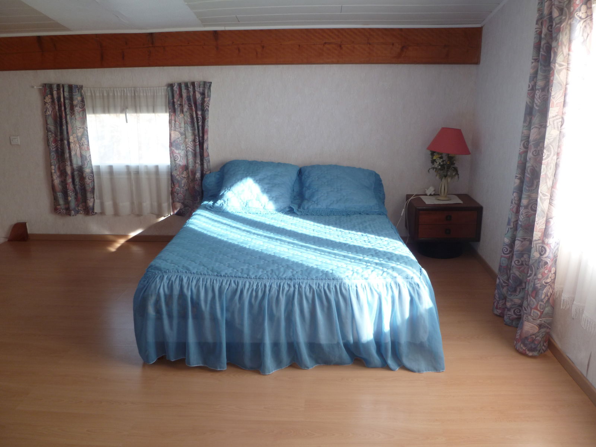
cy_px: 224
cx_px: 298
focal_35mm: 28
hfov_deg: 63.4
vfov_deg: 49.7
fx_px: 482
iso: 100
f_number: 3.3
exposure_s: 1/50
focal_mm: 5
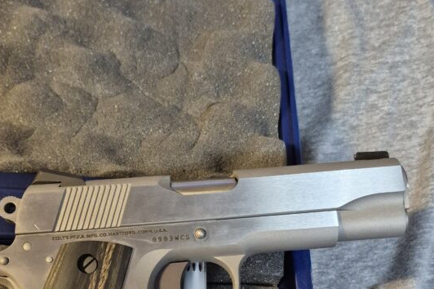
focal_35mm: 36
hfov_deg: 52.8
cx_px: 175
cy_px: 242
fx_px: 434
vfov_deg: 35.3
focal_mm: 5.4
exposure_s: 1/120
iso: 800
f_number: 1.8
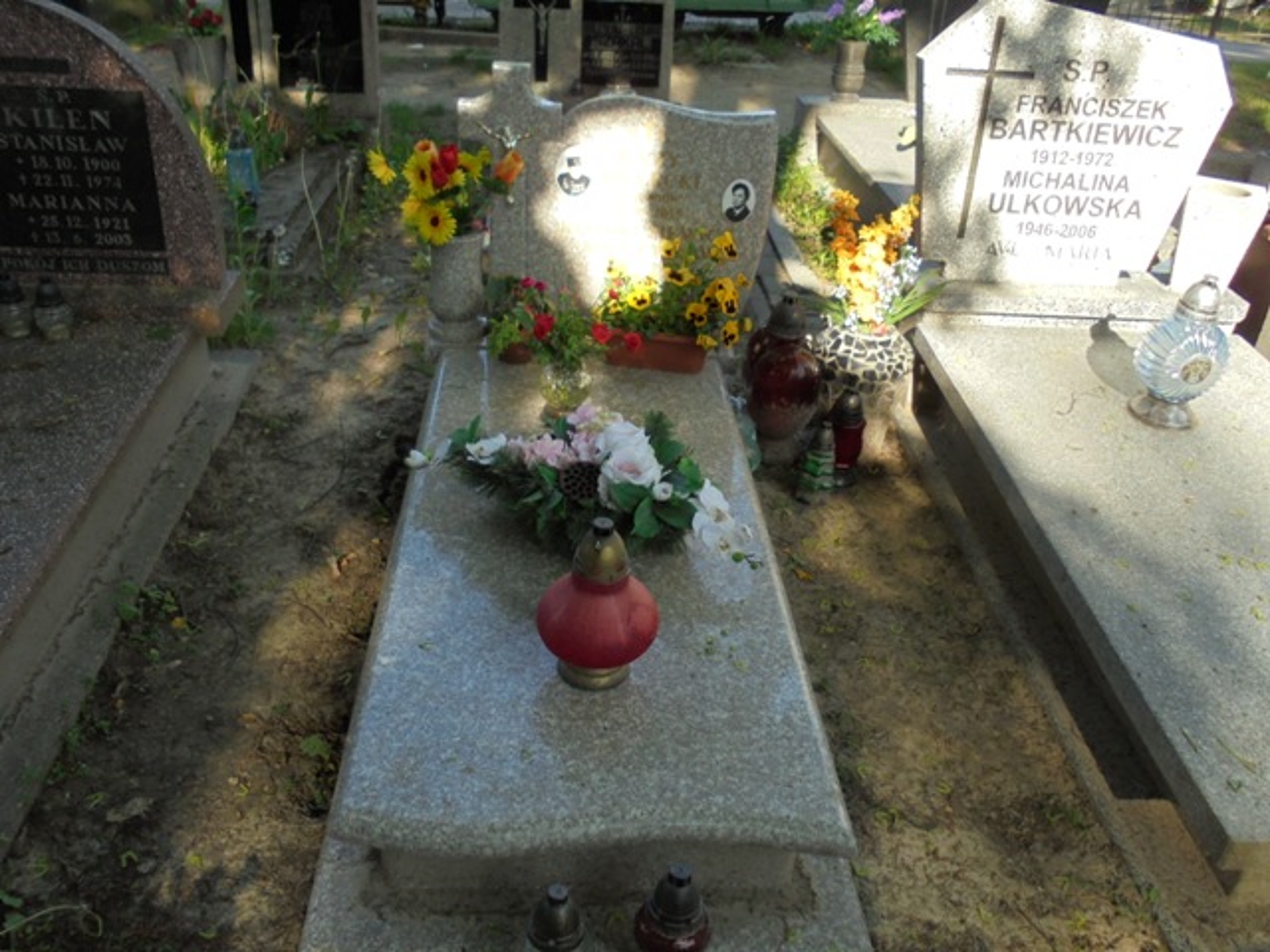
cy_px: 476
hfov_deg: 61.7
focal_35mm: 29
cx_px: 635
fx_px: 1064
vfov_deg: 48.2
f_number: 3.7
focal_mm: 5.3
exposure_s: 1/200
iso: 100
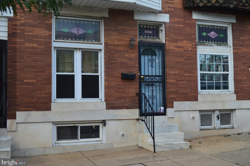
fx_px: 319
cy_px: 82
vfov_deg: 29.2
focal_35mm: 46
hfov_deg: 42.8
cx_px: 127
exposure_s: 1/80
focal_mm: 30
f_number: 8
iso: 400
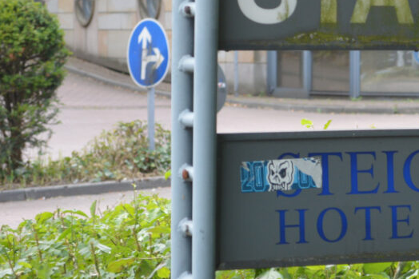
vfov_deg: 7.9
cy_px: 95
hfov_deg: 11.7
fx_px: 2024
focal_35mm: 174
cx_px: 449
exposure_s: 1/125
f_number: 5.6
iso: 250
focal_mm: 52
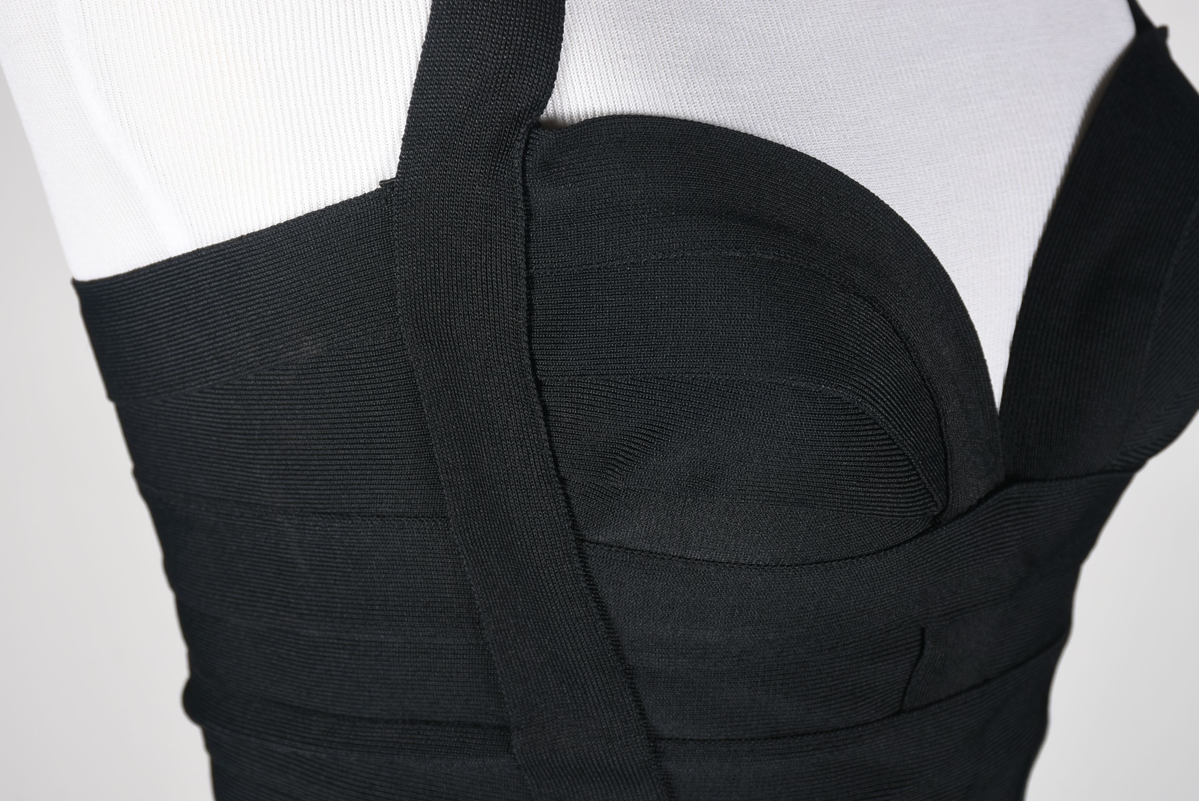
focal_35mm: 105
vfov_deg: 13.1
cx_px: 600
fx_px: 3500
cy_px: 400
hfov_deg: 19.4
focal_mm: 70
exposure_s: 1/125
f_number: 10
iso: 200
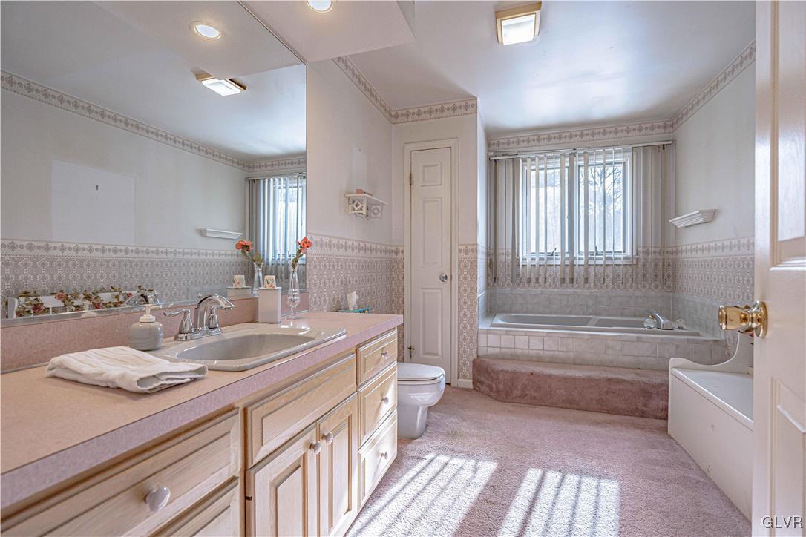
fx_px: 358
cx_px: 403
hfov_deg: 96.7
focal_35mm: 16
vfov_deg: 73.7
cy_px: 268
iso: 800
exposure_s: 1/1000
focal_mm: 16
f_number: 5.6
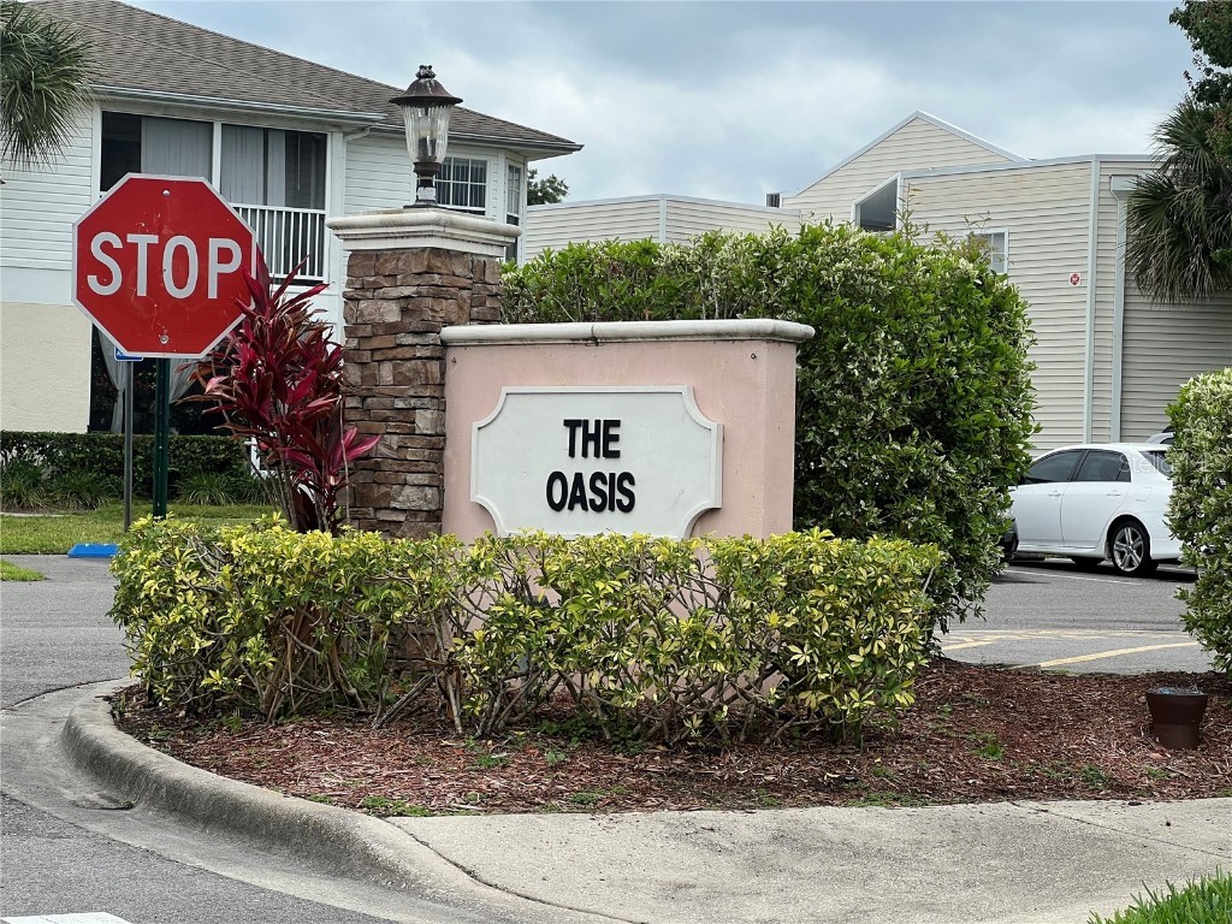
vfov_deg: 19.1
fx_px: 2740
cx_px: 616
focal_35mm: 77
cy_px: 462
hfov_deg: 25.3
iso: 32
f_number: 2.8
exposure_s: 1/508
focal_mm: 9
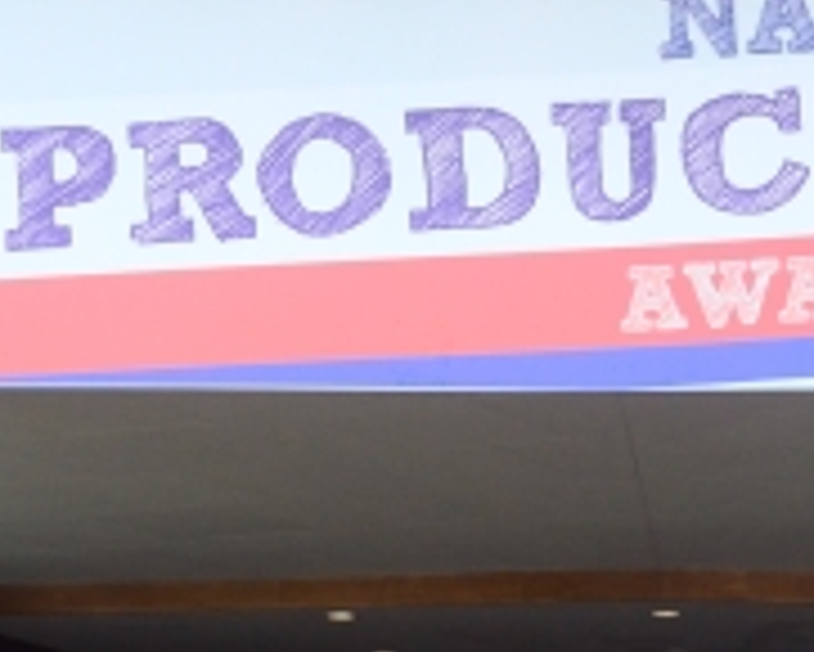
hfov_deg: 14.7
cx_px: 598
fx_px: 3134
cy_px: 785
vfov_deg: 11.6
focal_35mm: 130
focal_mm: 24
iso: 1000
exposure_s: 1/320
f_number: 5.6
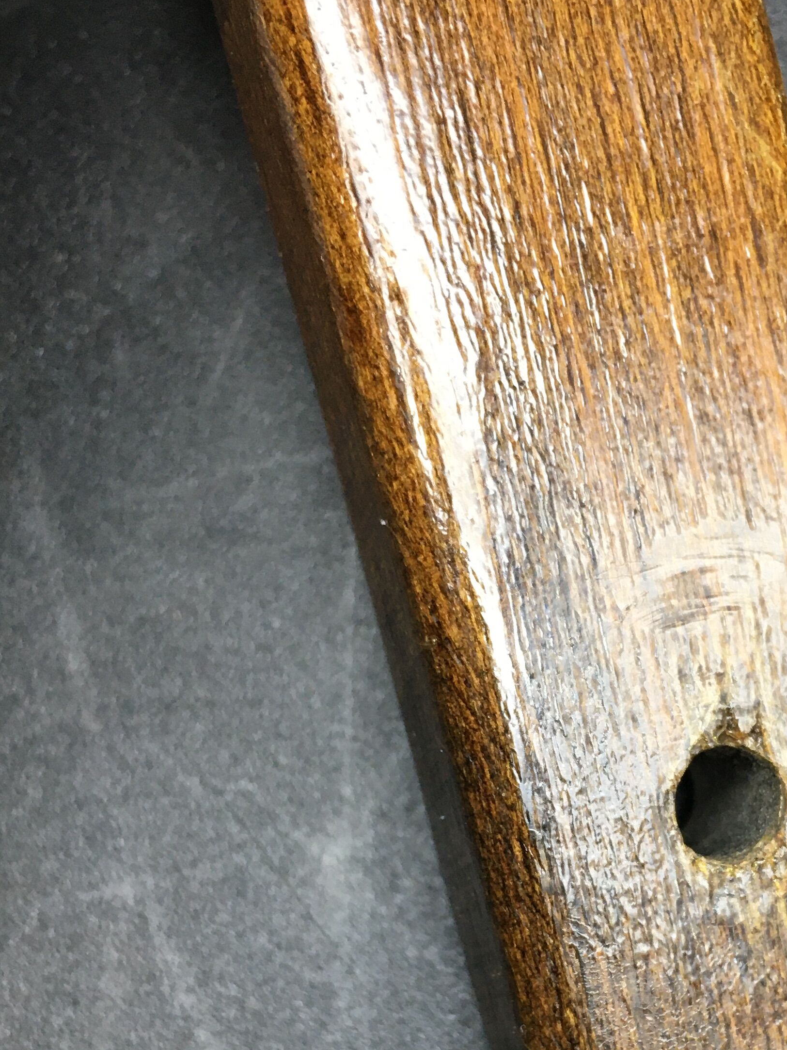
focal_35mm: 54
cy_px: 796
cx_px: 624
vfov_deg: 34.7
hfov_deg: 26.6
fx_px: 1637
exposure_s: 1/33
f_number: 2.2
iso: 50
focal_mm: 4.15
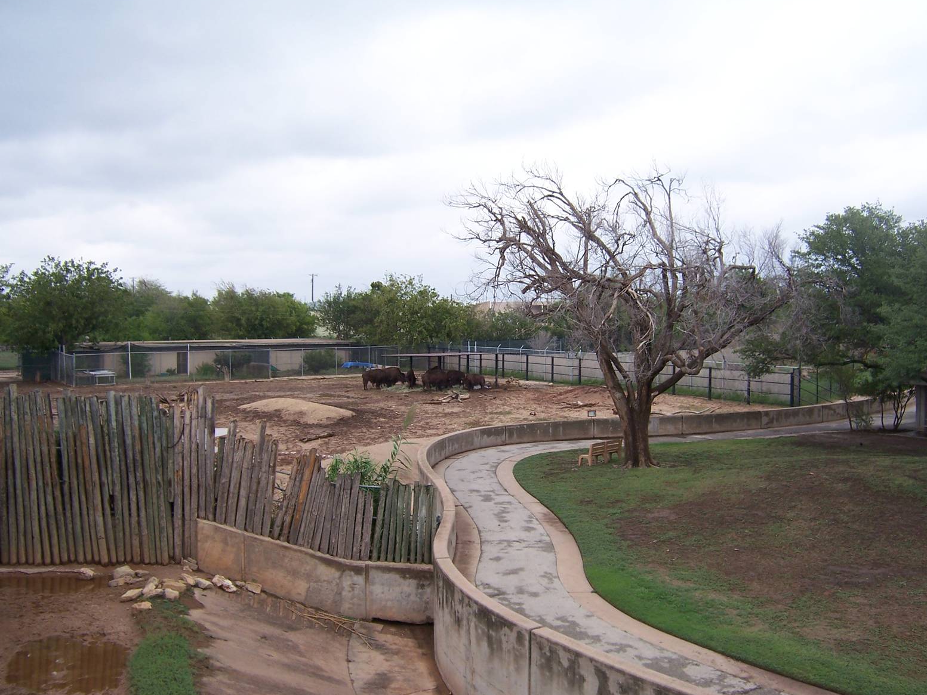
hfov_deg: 54.0
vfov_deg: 41.8
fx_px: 911
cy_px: 349
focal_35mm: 34
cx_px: 458
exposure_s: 1/180
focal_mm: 5.5
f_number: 3.4
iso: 80
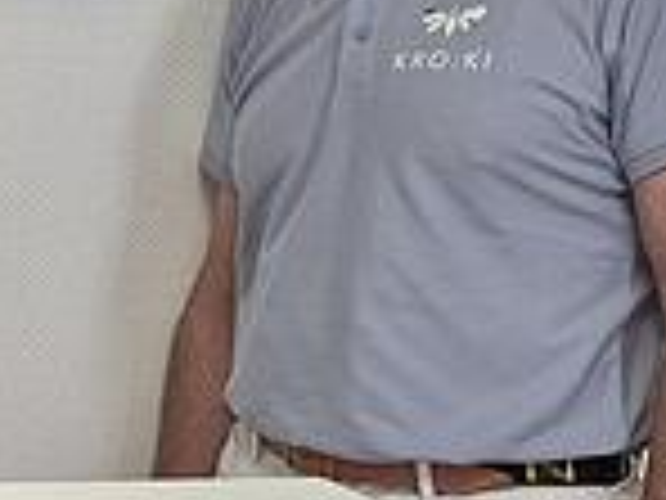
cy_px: 162
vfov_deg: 11.9
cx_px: -126
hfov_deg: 15.3
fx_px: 2386
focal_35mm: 124
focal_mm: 5.4
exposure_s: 1/100
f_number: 1.8
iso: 100
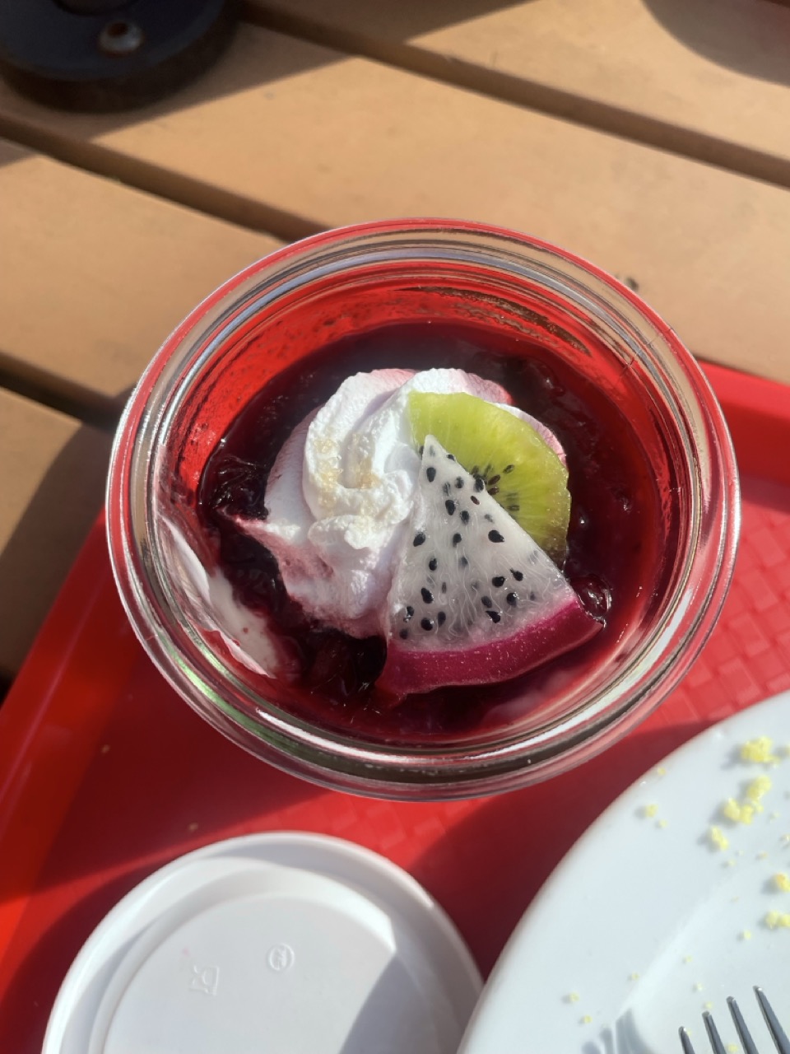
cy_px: 527
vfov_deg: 67.3
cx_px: 395
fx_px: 791
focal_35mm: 26
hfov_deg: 53.1
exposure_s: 1/3401
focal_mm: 4.2
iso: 32
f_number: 1.6
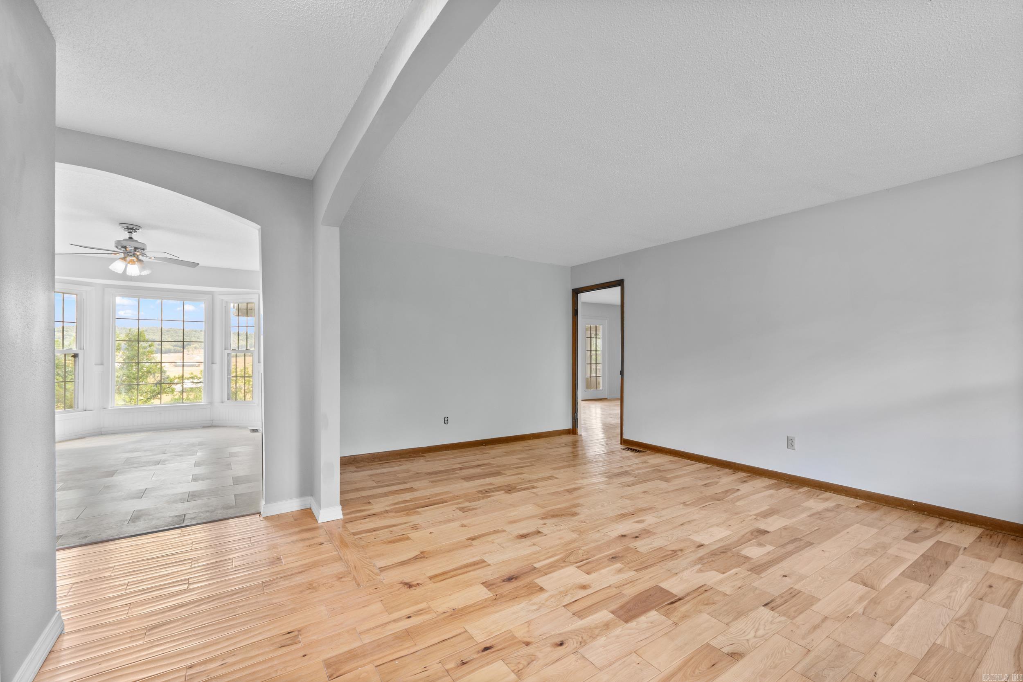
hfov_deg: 100.4
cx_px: 512
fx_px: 426
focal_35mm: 15
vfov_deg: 77.3
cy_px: 341
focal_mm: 10
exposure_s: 1/1.67
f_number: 9
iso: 200
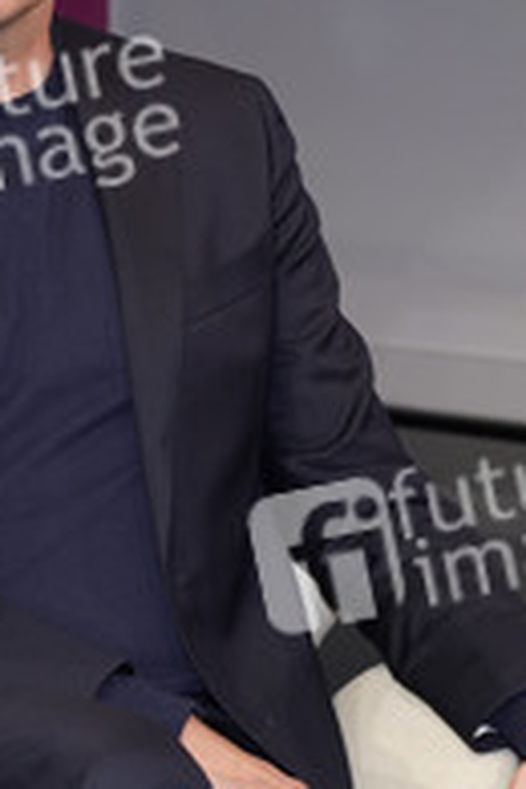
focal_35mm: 115
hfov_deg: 11.9
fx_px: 2520
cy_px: 336
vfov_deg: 17.8
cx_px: 89
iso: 2000
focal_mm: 56
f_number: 5.6
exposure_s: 1/160
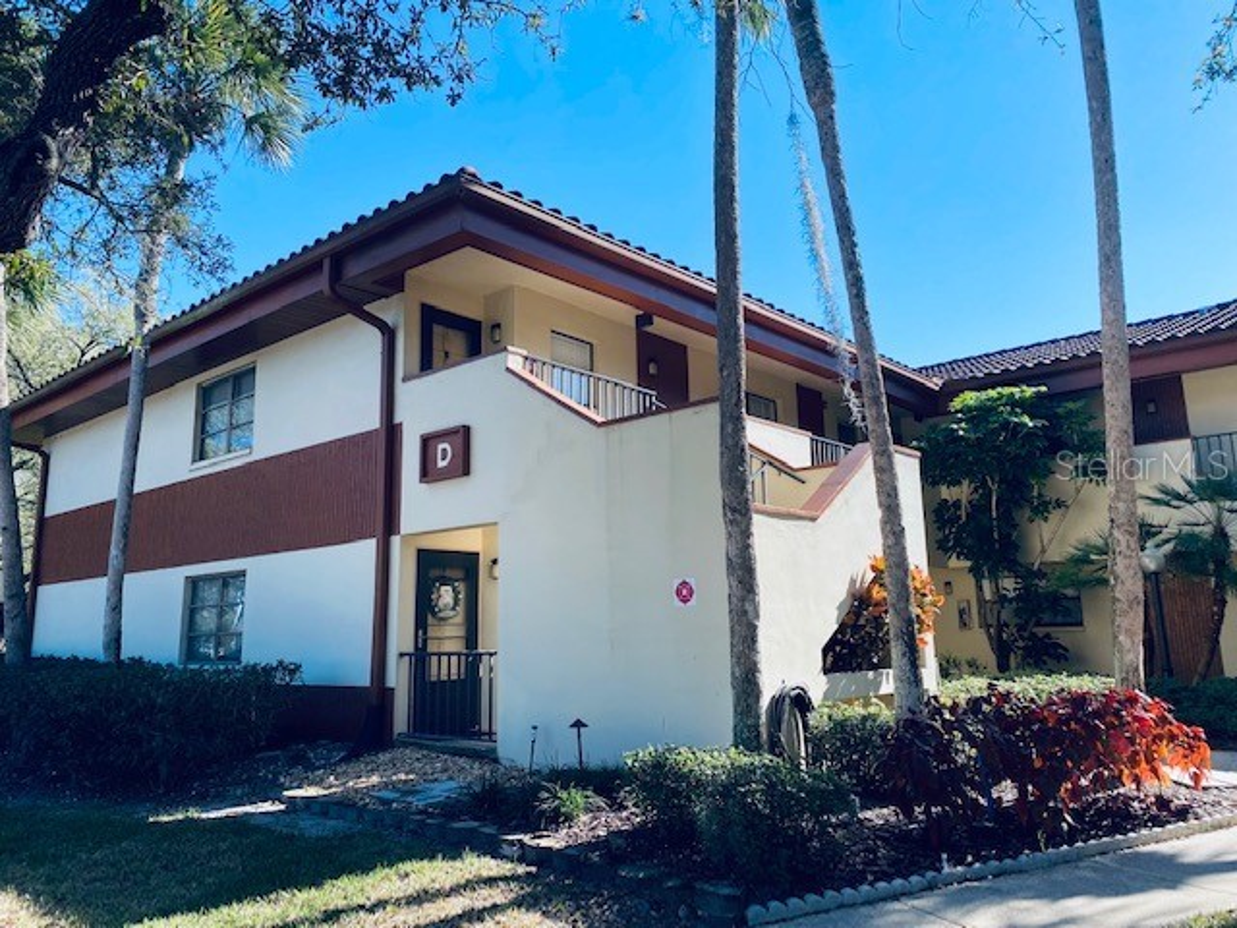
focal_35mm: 26
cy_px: 464
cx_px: 618
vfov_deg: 53.1
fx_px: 929
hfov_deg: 67.3
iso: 32
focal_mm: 4.25
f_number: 1.8
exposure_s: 1/1346
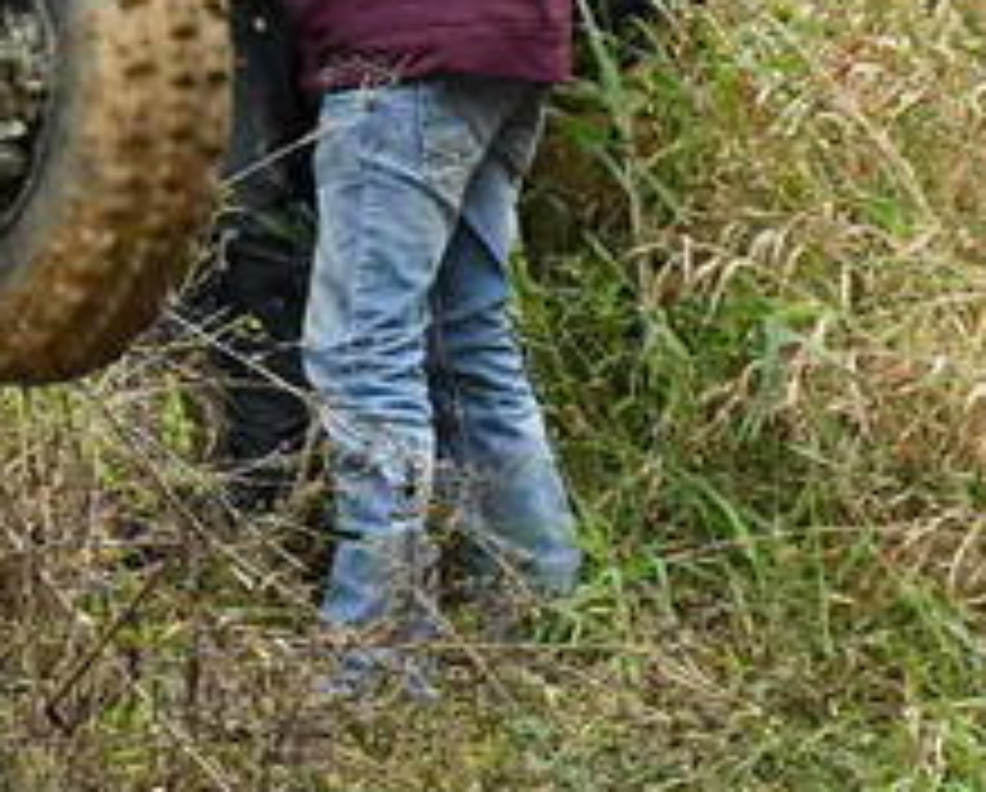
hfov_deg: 3.1
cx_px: -655
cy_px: -220
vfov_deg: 2.5
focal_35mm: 613
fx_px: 17920
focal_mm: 98
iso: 1600
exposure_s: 1/1250
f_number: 5.6
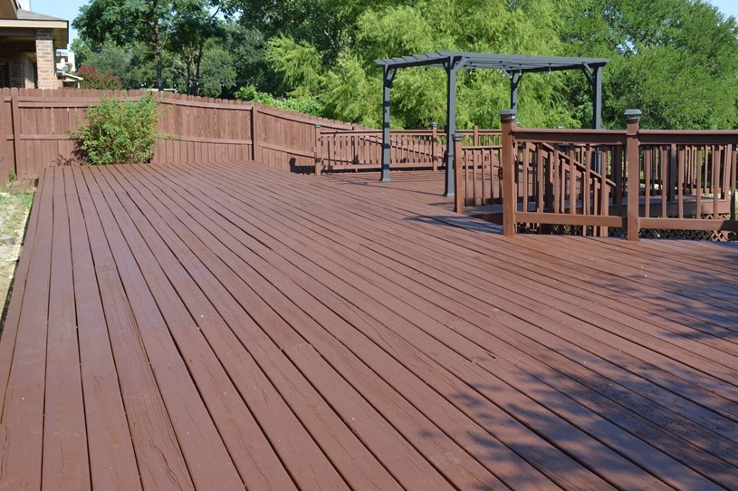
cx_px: 429
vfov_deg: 36.5
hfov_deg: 52.9
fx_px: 737
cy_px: 170
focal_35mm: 36
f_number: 8
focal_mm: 18
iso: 100
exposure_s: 1/125
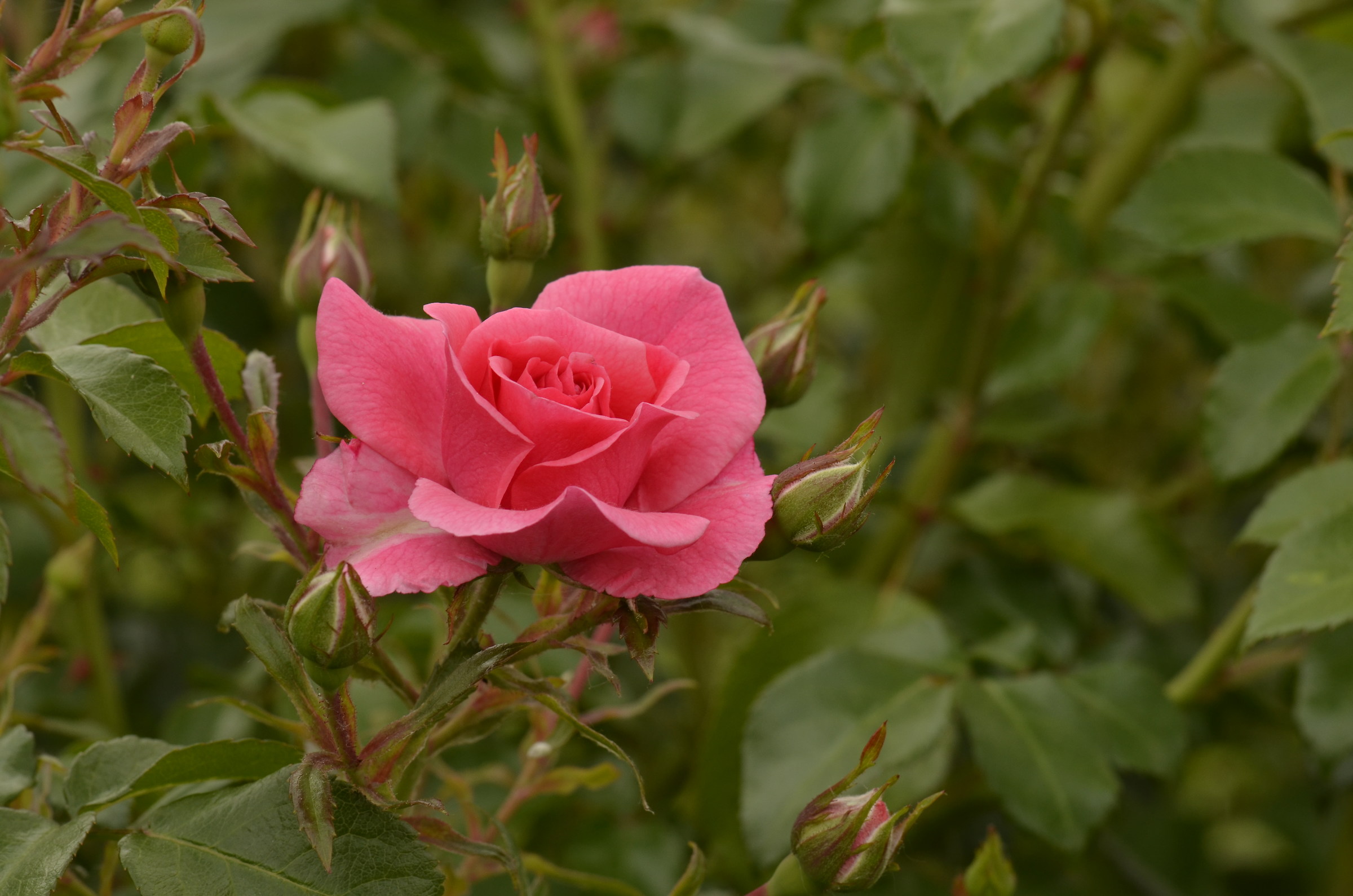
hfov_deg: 13.1
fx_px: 5906
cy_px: 448
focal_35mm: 158
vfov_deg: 8.7
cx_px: 676
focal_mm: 105
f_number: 10
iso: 200
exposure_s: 1/200
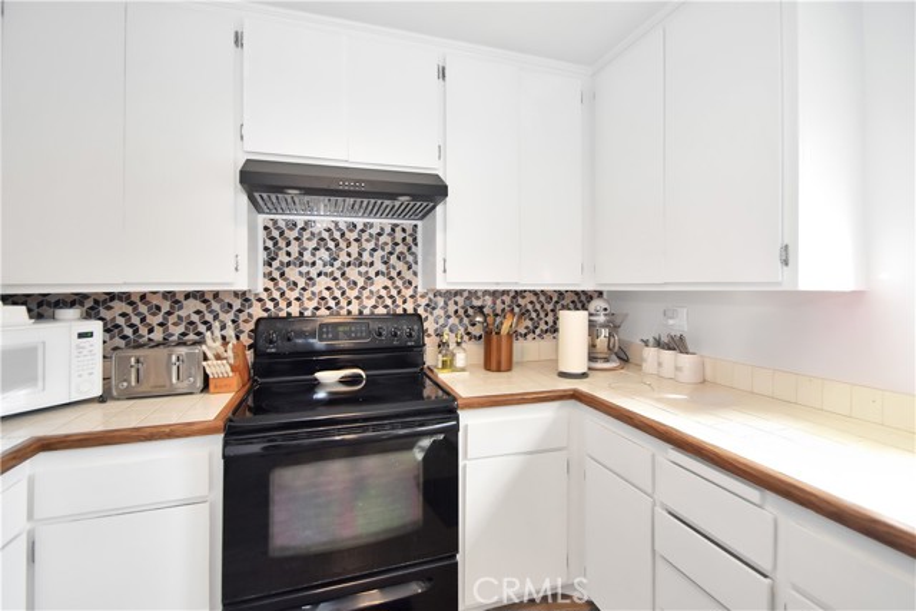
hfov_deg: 100.4
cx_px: 458
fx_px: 382
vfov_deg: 77.4
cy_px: 306
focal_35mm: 15
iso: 640
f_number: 4
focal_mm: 10
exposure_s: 1/60
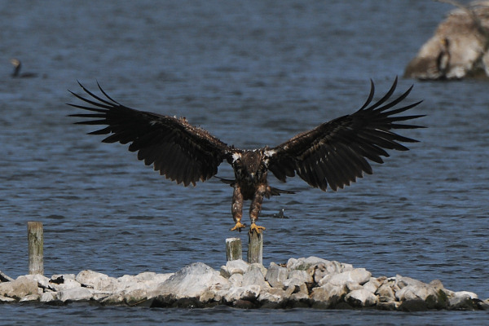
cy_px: 163
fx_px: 11205
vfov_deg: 1.7
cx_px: 244
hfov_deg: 2.5
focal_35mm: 825
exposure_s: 1/1600
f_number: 7.1
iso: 200
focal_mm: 550
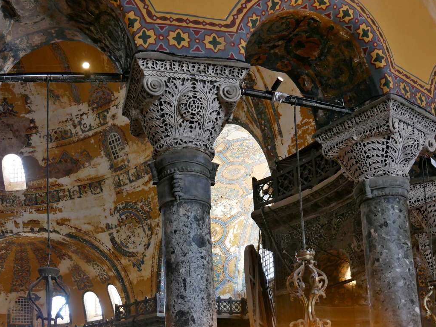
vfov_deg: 31.5
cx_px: 209
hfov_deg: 41.2
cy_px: 159
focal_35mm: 46
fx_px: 579
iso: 2000
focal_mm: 22
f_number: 4.2
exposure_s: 1/60
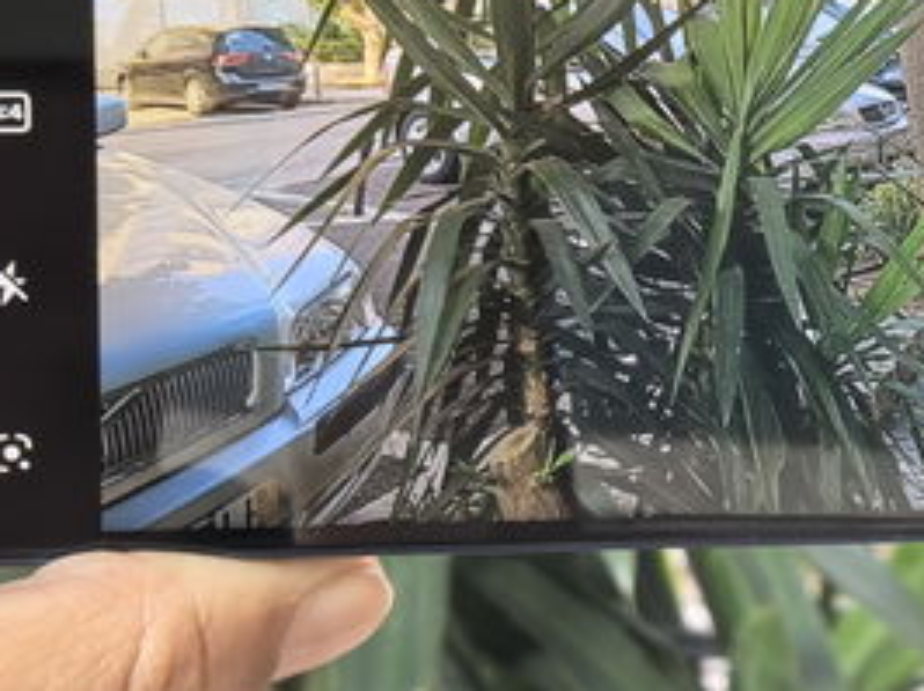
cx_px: 707
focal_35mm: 139
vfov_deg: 10.7
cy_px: 318
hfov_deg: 14.1
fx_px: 3707
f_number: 4
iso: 250
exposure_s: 1/100
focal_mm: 8.5
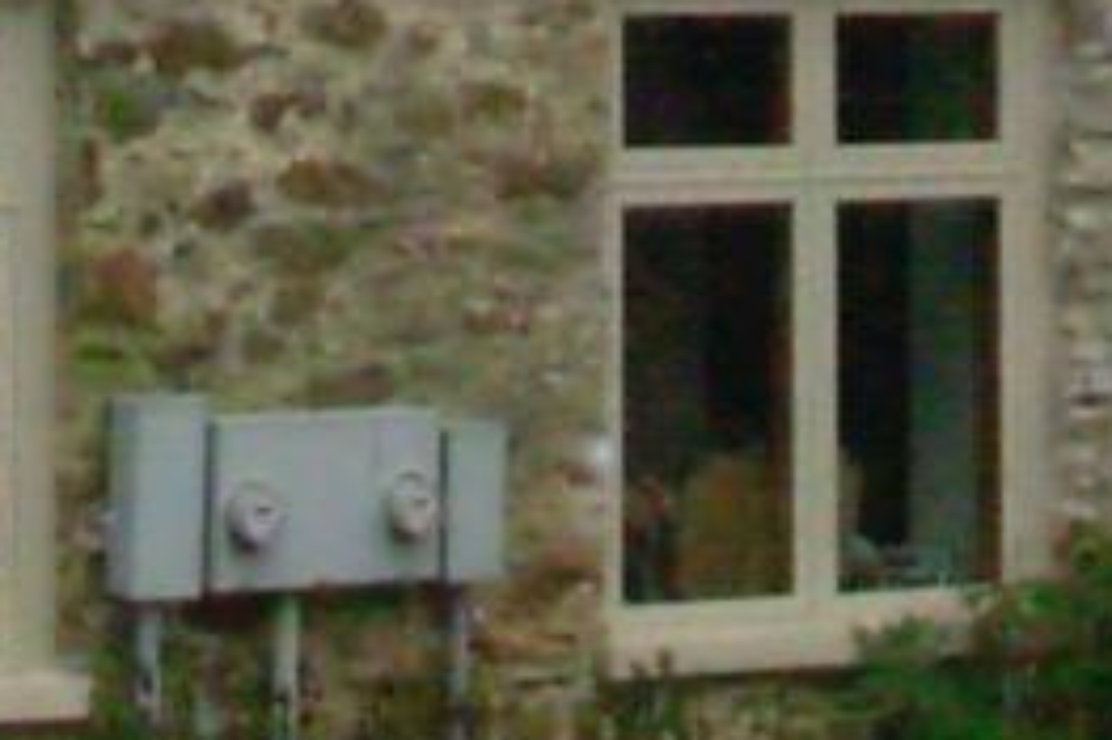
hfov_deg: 6.7
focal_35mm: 308
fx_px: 9507
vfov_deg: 4.3
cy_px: -1328
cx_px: 664
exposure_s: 1/128
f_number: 2.9
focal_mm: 6.3
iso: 200
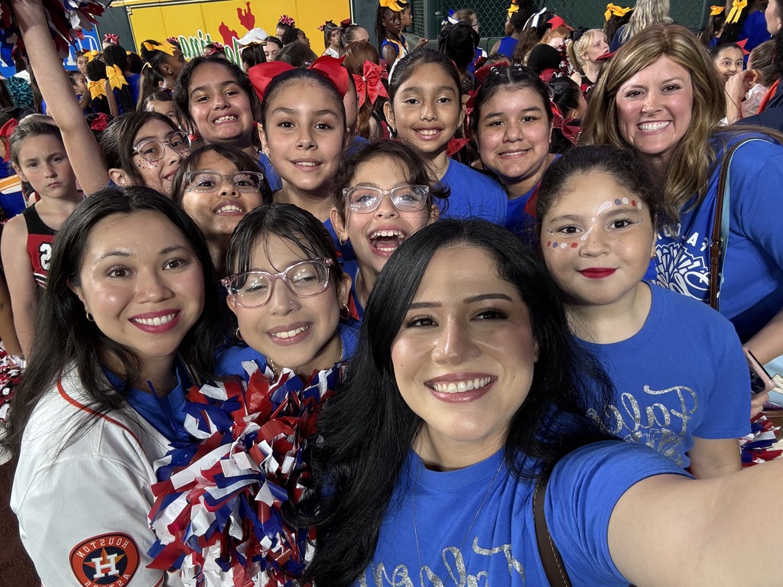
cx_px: 392
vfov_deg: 58.9
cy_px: 294
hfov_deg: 73.9
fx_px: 520
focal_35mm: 23
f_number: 1.9
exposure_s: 1/122
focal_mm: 2.69
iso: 50
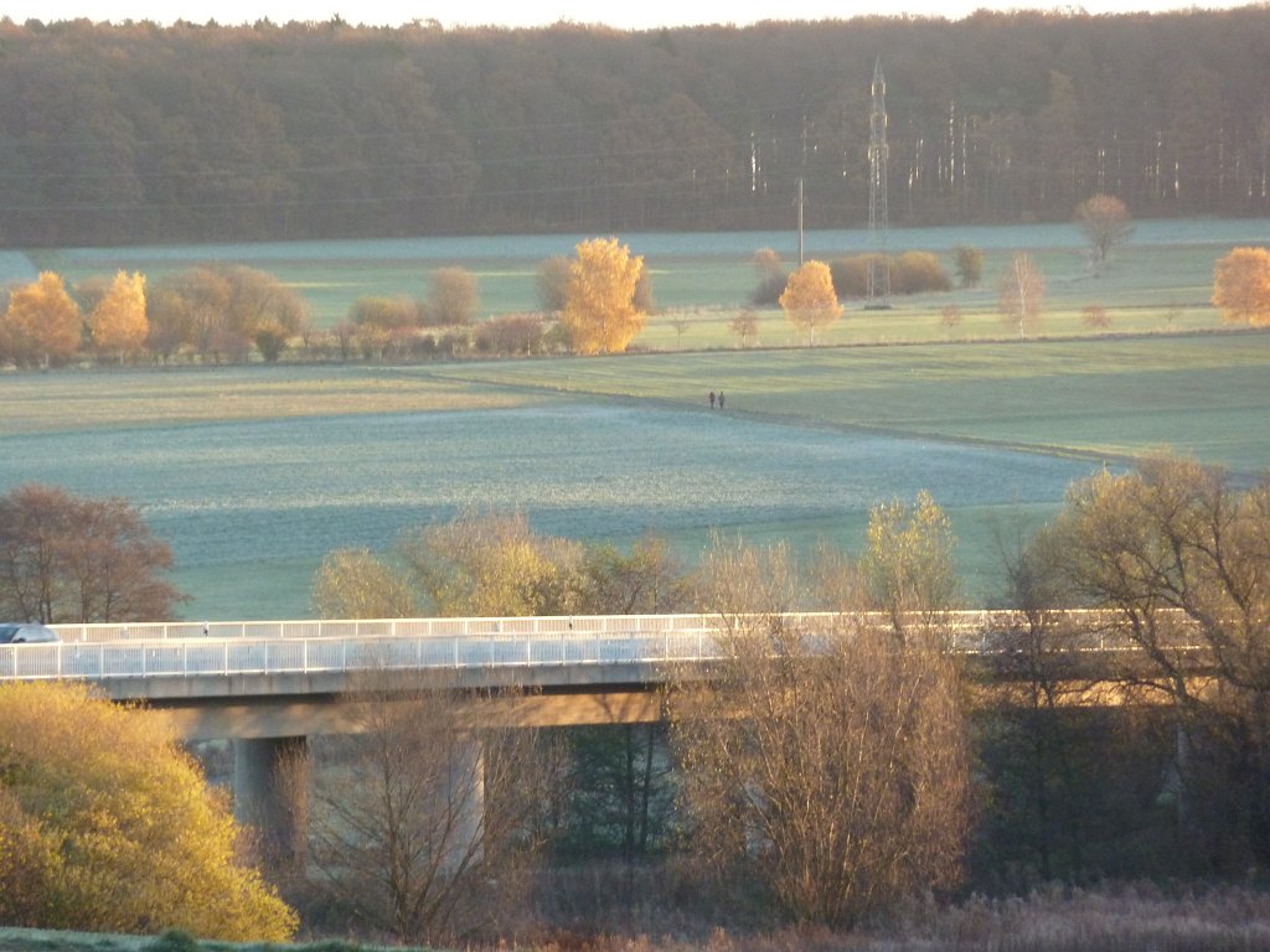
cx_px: 635
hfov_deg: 6.6
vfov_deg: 5.0
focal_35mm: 300
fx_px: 11006
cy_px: 476
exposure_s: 1/100
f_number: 4.9
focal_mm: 49.2
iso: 400
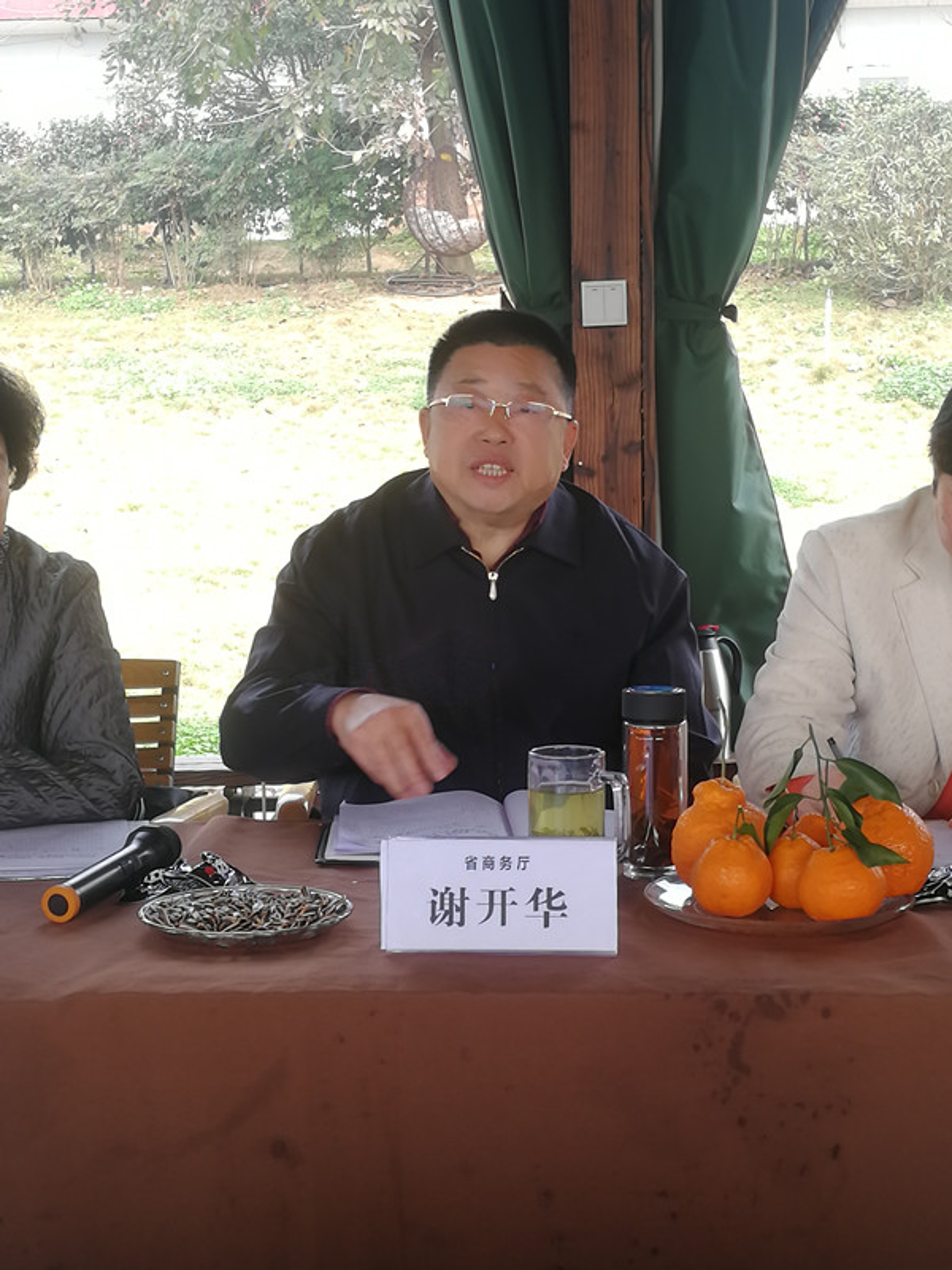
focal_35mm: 64
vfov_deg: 30.3
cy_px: 635
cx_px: 476
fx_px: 2347
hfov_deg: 22.9
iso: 50
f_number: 2.2
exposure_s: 1/106
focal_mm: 3.84
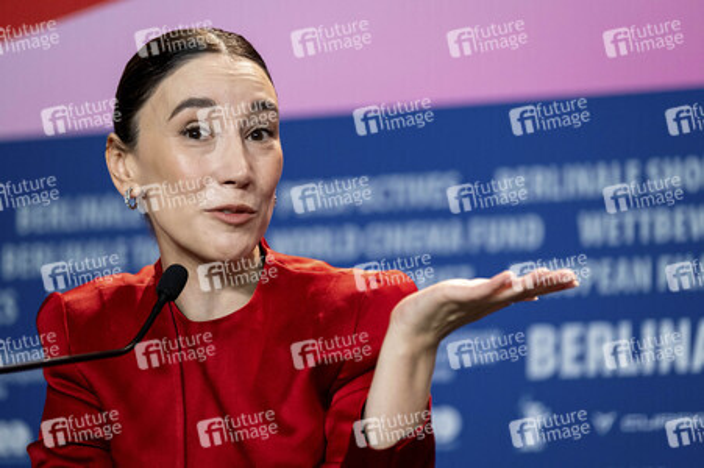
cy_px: 234
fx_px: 3635
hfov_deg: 11.1
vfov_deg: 7.4
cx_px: 352
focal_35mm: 186
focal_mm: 124.3
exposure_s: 1/280
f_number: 2.8
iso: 2000
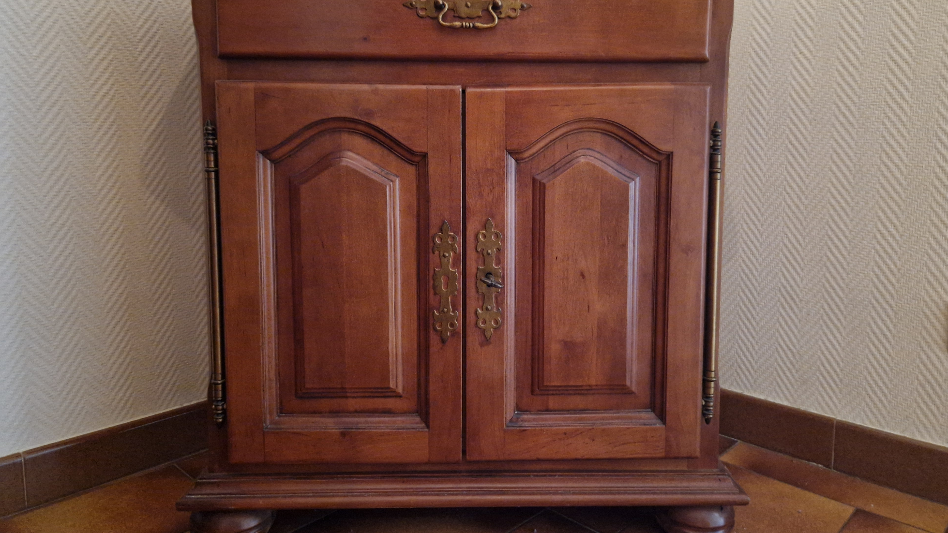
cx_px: 486
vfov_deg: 44.1
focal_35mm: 26
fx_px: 654
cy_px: 209
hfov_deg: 71.9
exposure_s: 1/25
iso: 1250
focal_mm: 5.4
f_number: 1.8
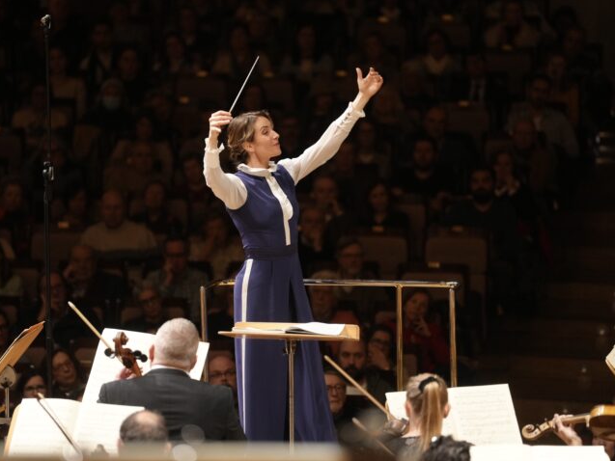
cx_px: 284
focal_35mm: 218
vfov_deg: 6.8
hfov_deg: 9.1
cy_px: 231
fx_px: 3874
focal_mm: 200
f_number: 2.8
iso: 2500
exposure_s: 1/200
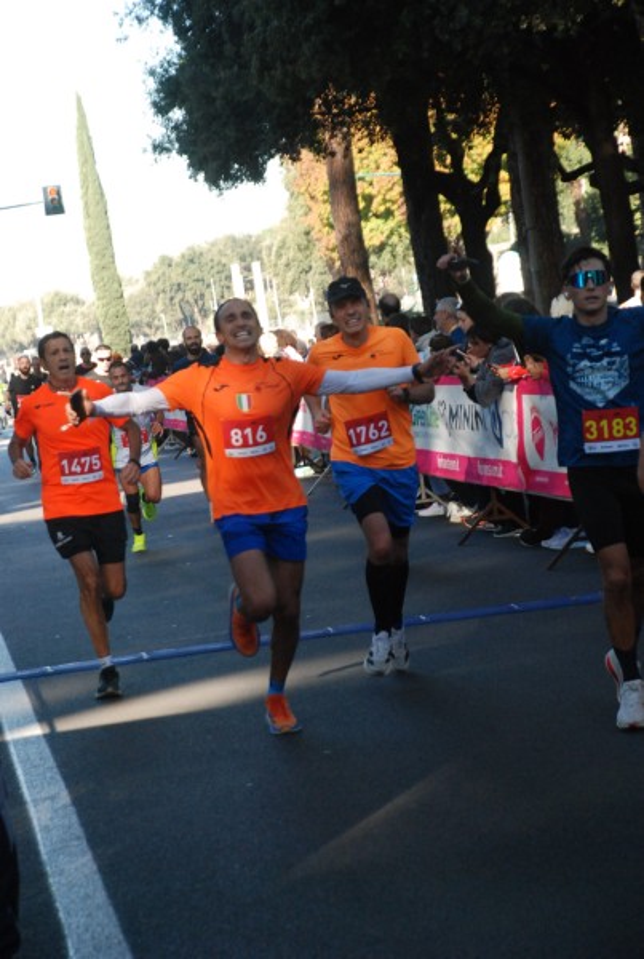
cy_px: 480
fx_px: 3203
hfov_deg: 11.5
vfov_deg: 17.0
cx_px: 322
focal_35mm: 120
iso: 1000
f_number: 5.6
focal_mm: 80
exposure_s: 1/500
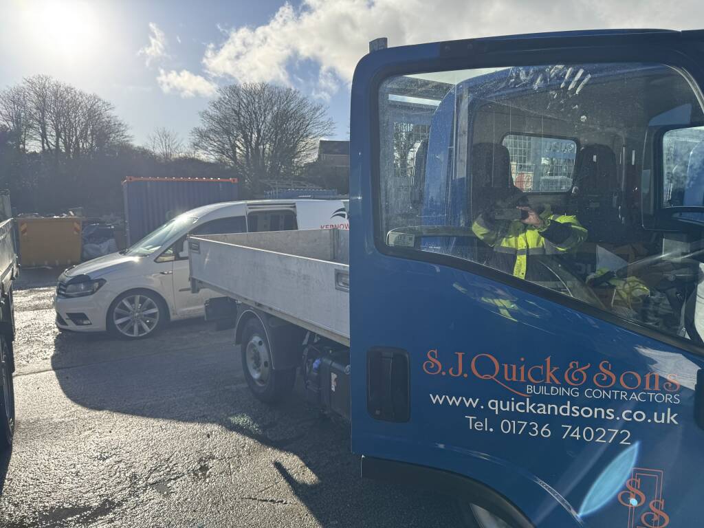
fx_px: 488
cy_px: 264
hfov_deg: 71.6
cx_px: 352
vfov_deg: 56.8
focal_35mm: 24
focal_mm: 6.76
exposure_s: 1/3597
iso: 80
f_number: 1.78
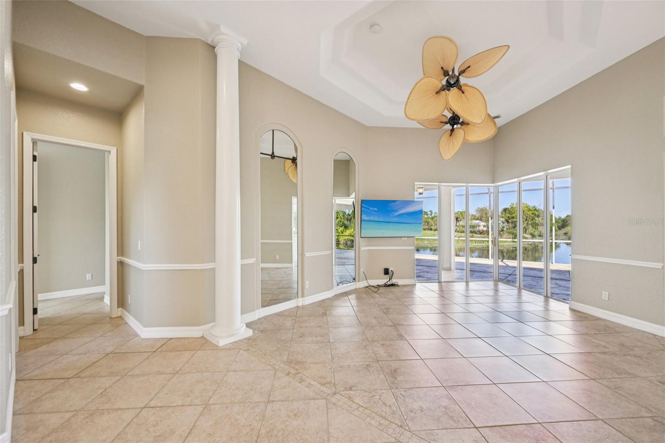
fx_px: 259
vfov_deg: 81.2
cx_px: 332
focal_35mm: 14
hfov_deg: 104.3
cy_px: 222
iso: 400
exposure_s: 1/80
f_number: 8
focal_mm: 14
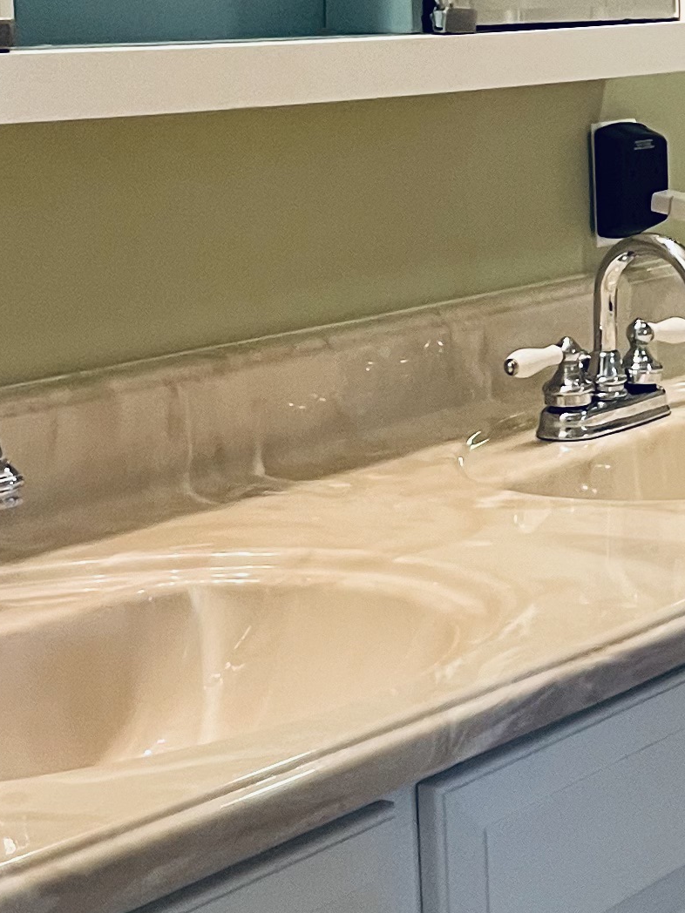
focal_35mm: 100
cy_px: 321
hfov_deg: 13.3
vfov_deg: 19.6
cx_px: 1250
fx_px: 2638
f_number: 1.6
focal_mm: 5.1
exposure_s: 1/60
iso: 125
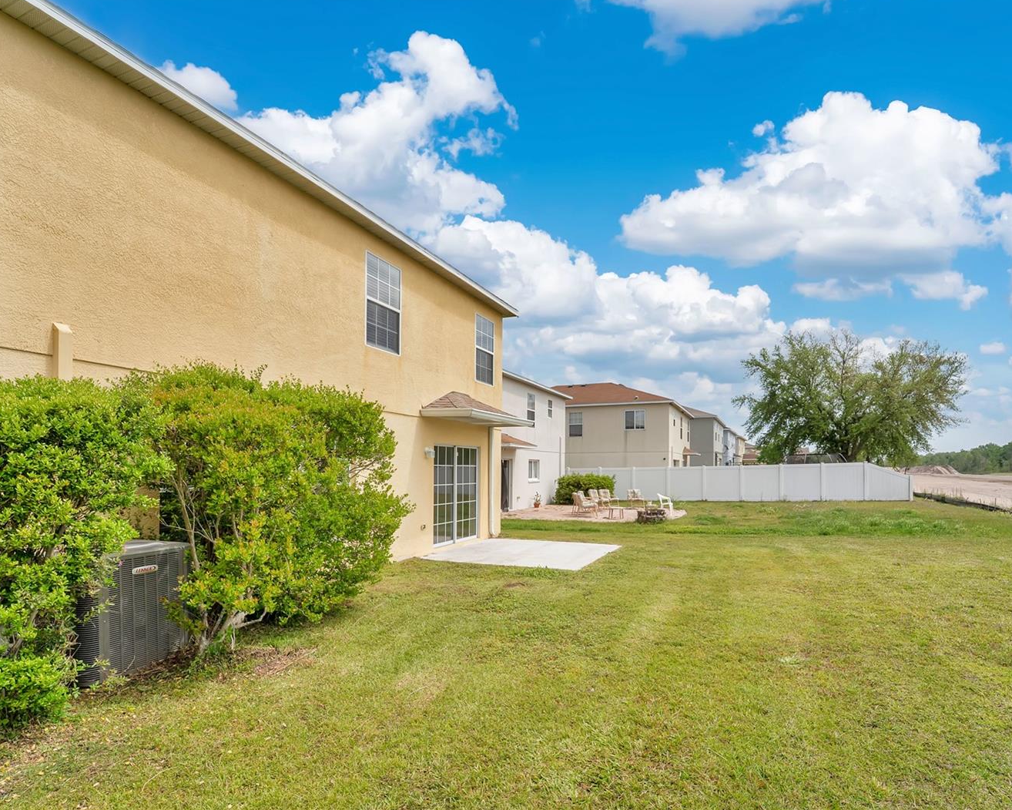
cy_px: 400
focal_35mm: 16
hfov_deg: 93.1
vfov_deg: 80.4
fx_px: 479
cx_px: 497
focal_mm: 14
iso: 100
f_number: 10
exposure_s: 1/200
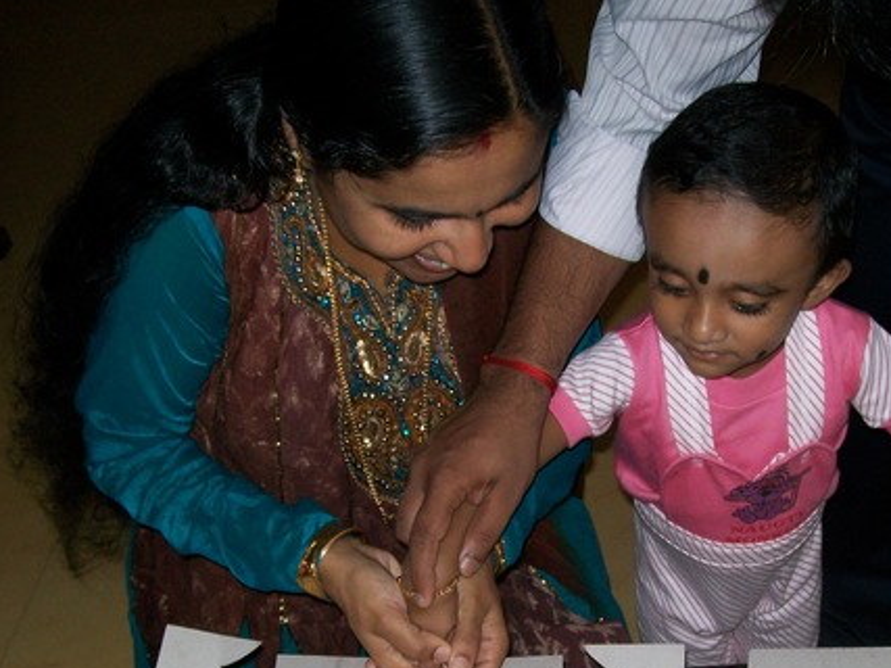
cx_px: 530
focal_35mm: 54
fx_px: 1390
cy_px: 480
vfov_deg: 26.8
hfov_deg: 35.4
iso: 80
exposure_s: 1/30
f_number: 2.7
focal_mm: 6
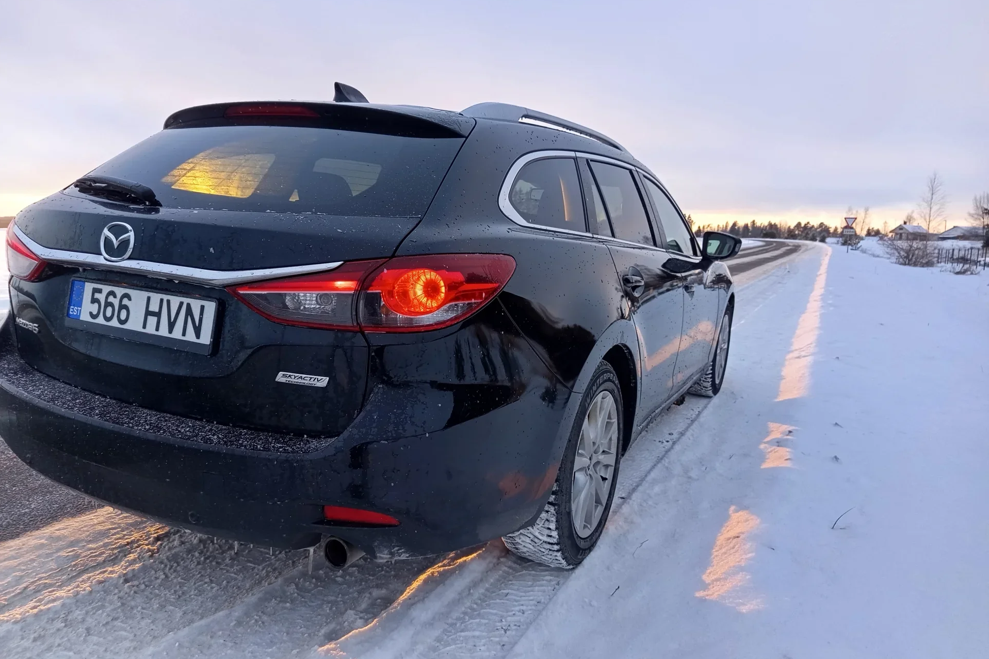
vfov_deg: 51.3
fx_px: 687
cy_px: 331
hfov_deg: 71.5
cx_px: 494
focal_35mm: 25
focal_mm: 5.24
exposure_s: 1/100
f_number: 1.7
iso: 141
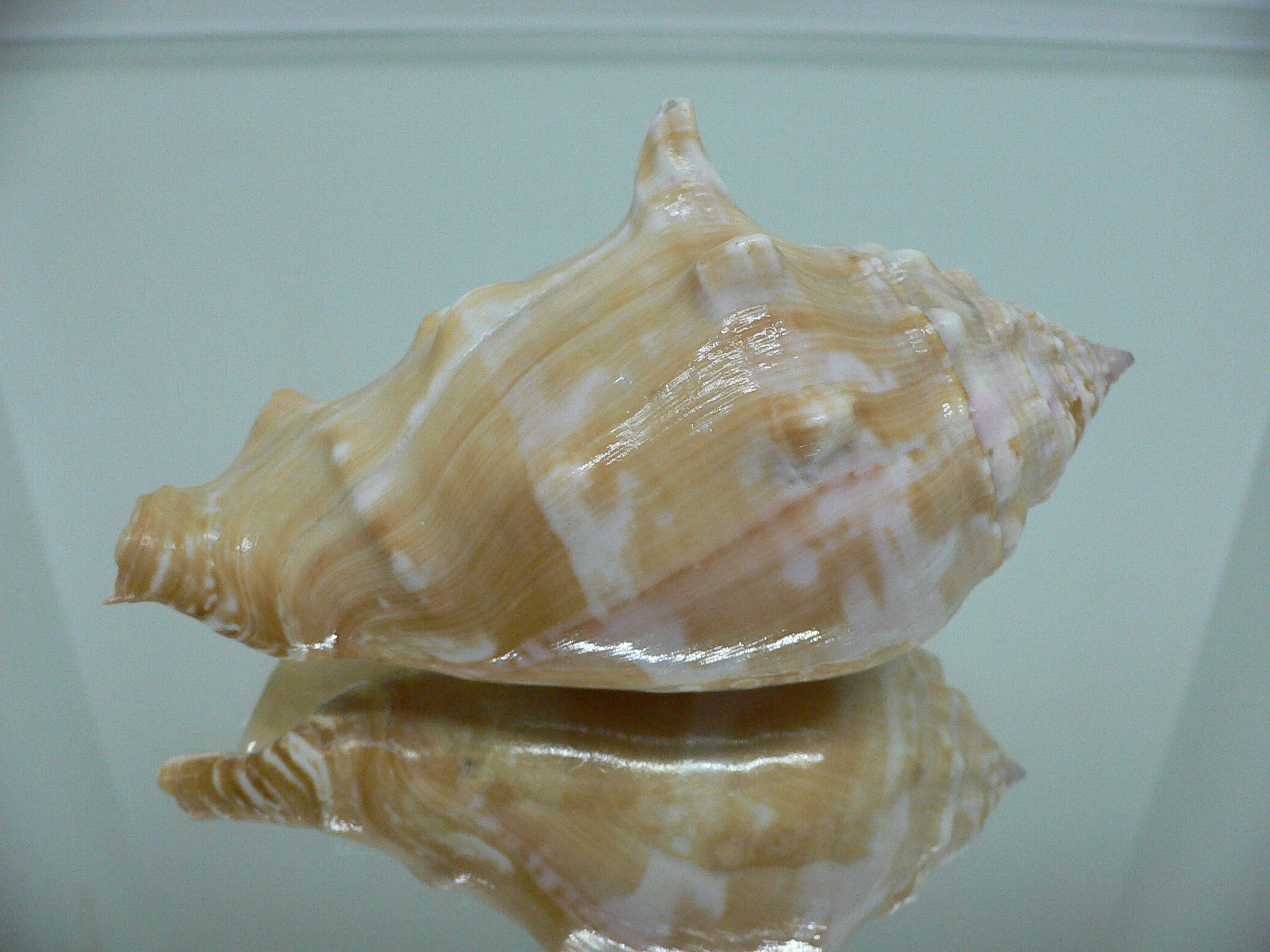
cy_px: 476
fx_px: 1284
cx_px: 635
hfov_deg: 52.6
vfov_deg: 40.7
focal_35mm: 35
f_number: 2.8
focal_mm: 4.6
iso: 200
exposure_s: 1/60
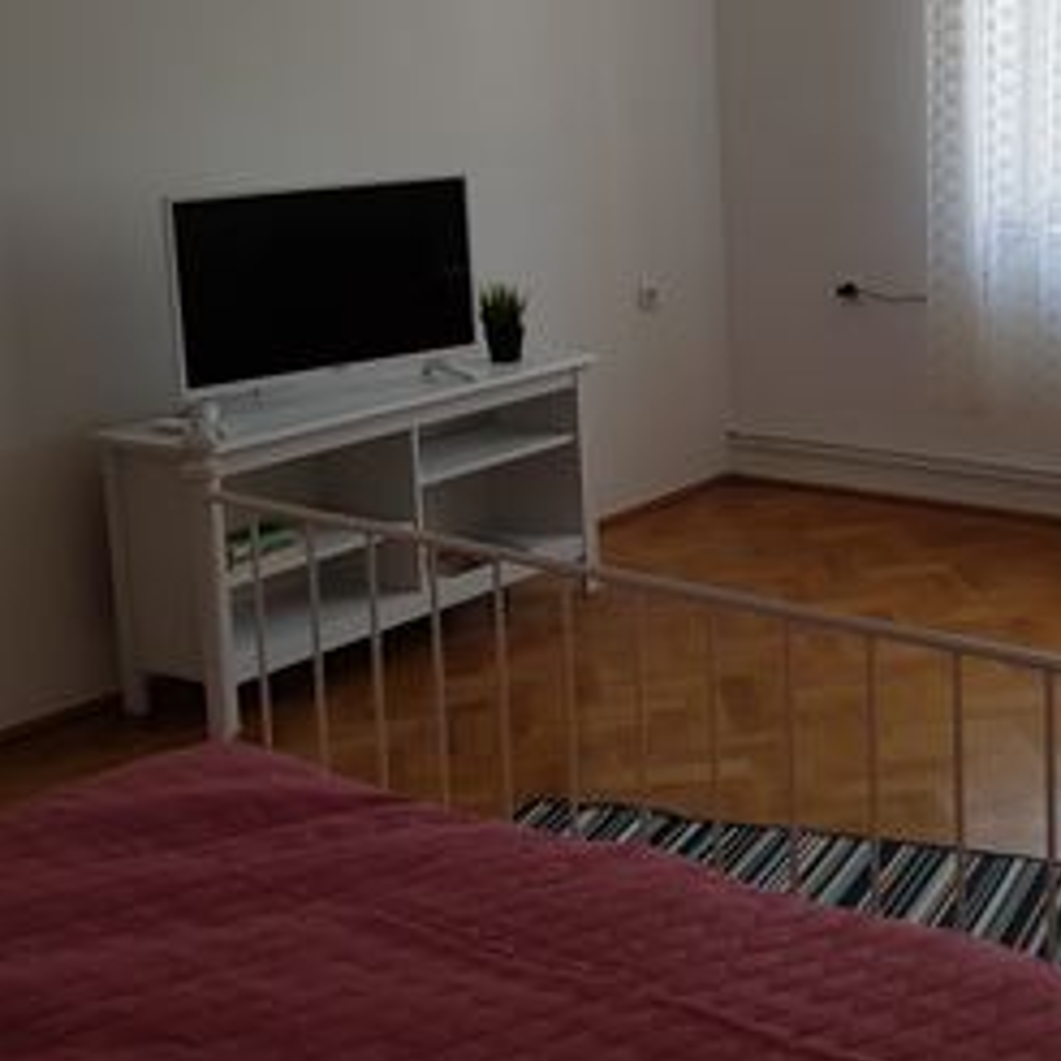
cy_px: 345
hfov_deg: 29.0
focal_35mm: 56
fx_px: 1942
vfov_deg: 30.3
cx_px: 1014
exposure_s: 1/125
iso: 40
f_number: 1.7
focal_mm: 4.2
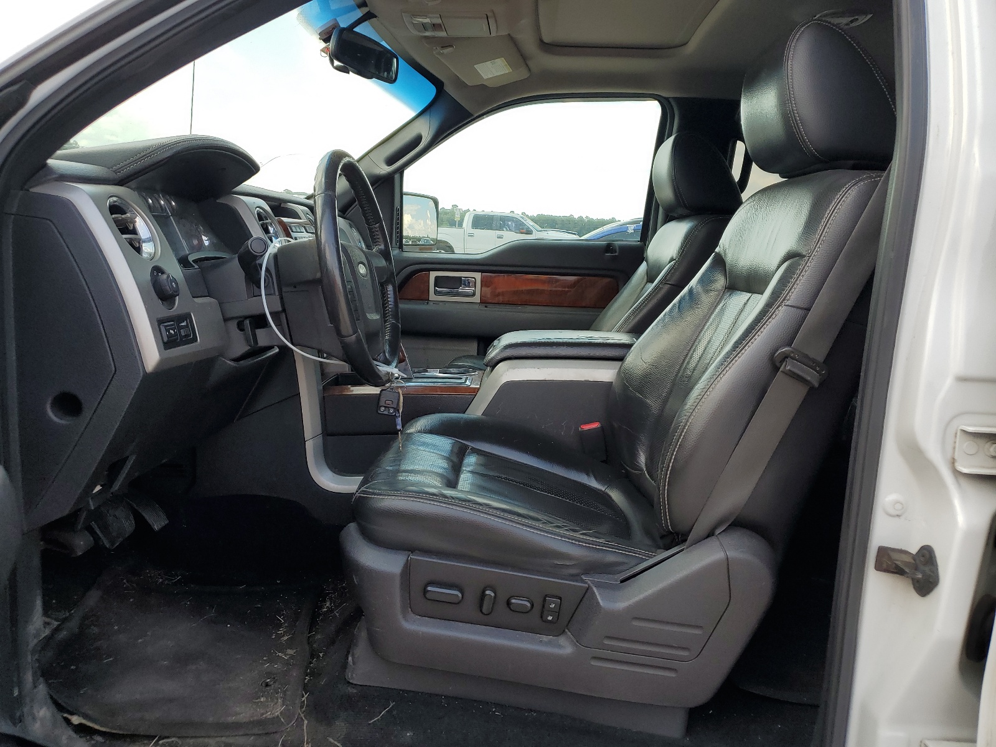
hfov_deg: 67.3
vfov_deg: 53.1
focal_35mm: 26
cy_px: 374
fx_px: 748
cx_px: 498
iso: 50
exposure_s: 1/909
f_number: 1.5
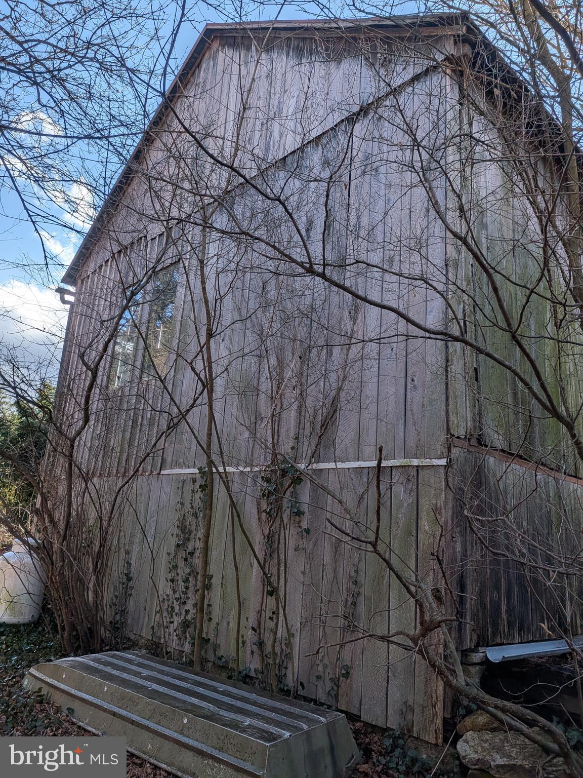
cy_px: 389
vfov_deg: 71.6
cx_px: 292
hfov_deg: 56.8
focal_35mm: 24
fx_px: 539
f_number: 1.7
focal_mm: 4.53
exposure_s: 1/1211
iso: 24
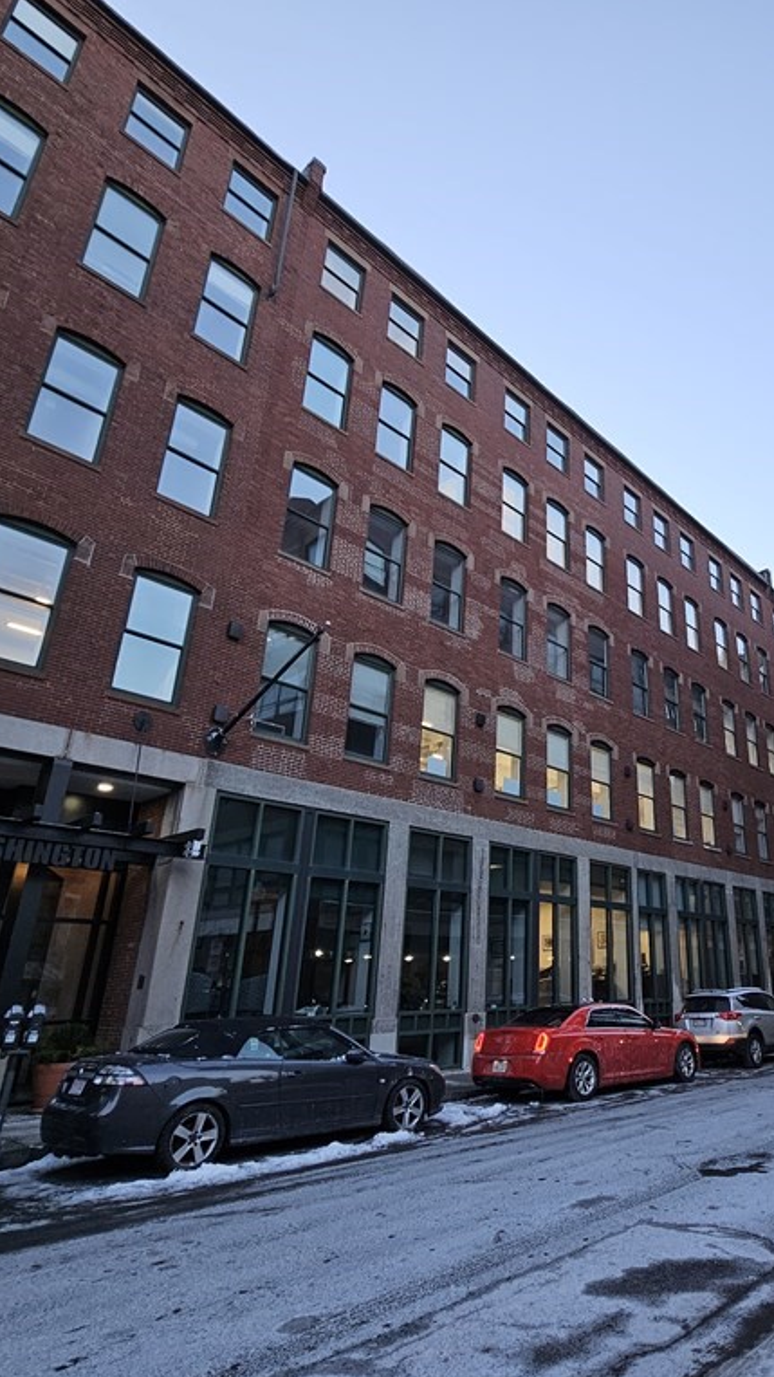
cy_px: 689
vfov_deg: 89.6
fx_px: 693
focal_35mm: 19
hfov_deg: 55.3
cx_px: 590
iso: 80
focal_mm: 2.2
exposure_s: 1/120
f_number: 2.2
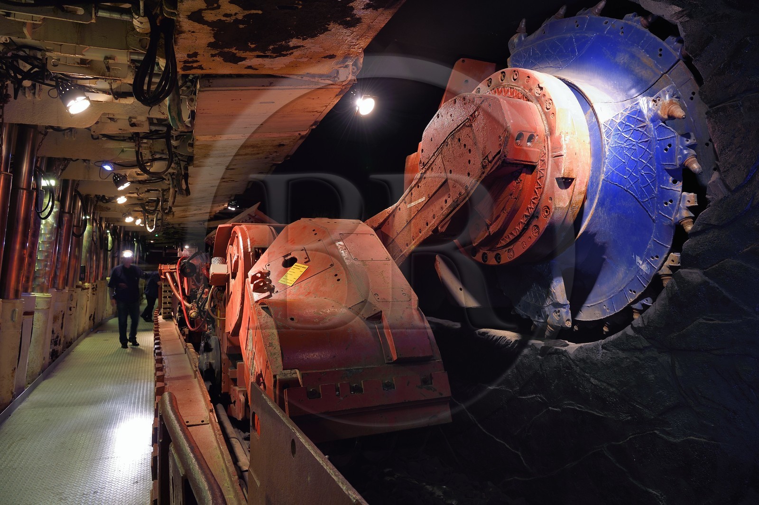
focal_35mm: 24
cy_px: 252
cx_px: 380
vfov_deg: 53.1
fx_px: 506
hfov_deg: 73.8
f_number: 8
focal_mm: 24
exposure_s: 5
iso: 200
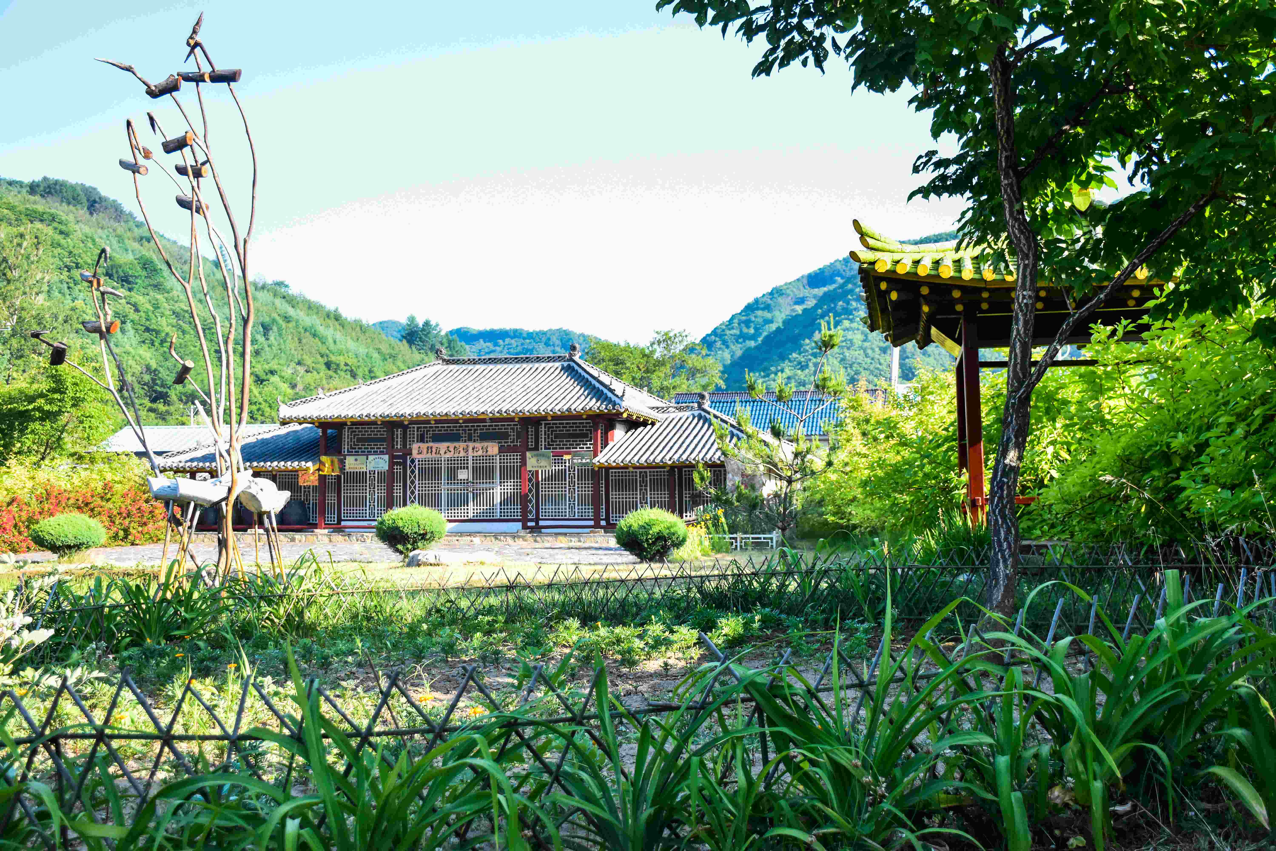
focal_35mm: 39
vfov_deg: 34.2
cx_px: 638
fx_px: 1382
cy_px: 426
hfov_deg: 49.6
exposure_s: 1/1000
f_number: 5
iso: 1000
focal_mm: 26
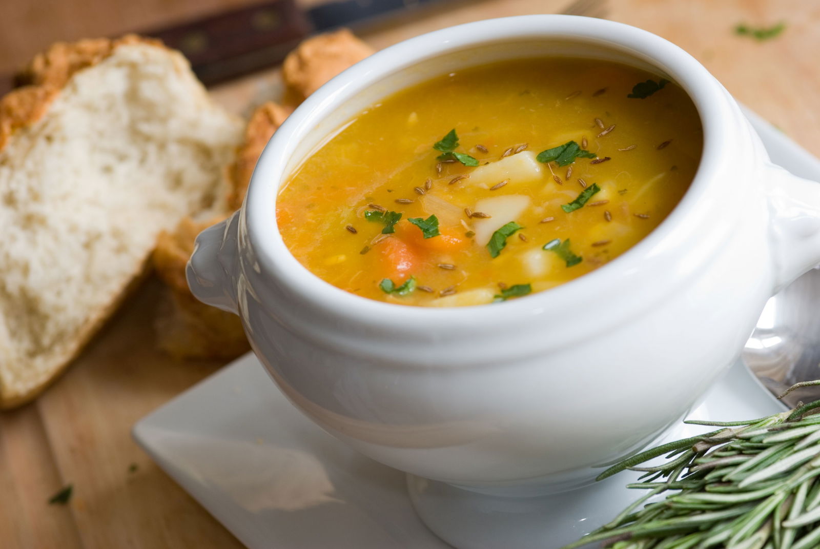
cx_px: 410
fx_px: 3592
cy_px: 274
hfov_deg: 13.0
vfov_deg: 8.7
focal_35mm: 158
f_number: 5
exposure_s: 1/13
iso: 100
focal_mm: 105
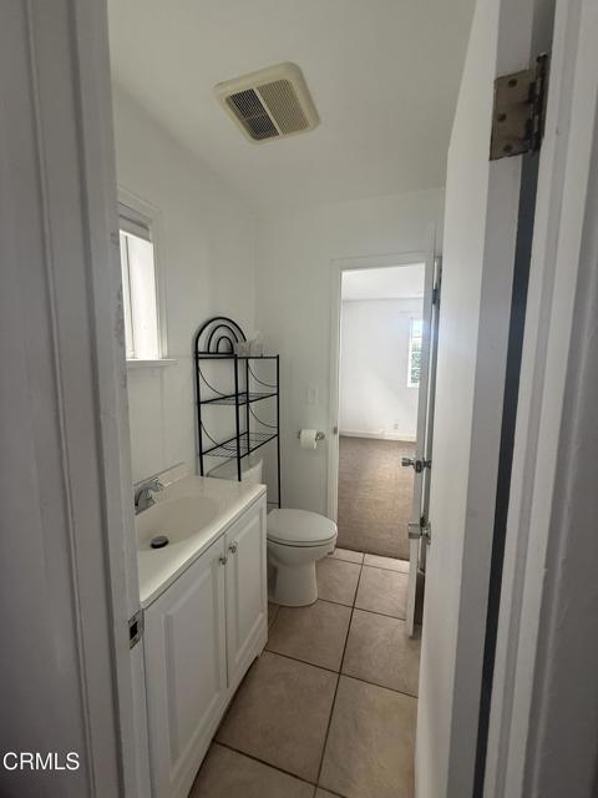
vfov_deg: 102.1
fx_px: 322
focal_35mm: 14
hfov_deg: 85.7
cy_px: 399
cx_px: 299
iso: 200
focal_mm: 2.22
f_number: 2.2
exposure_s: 1/99
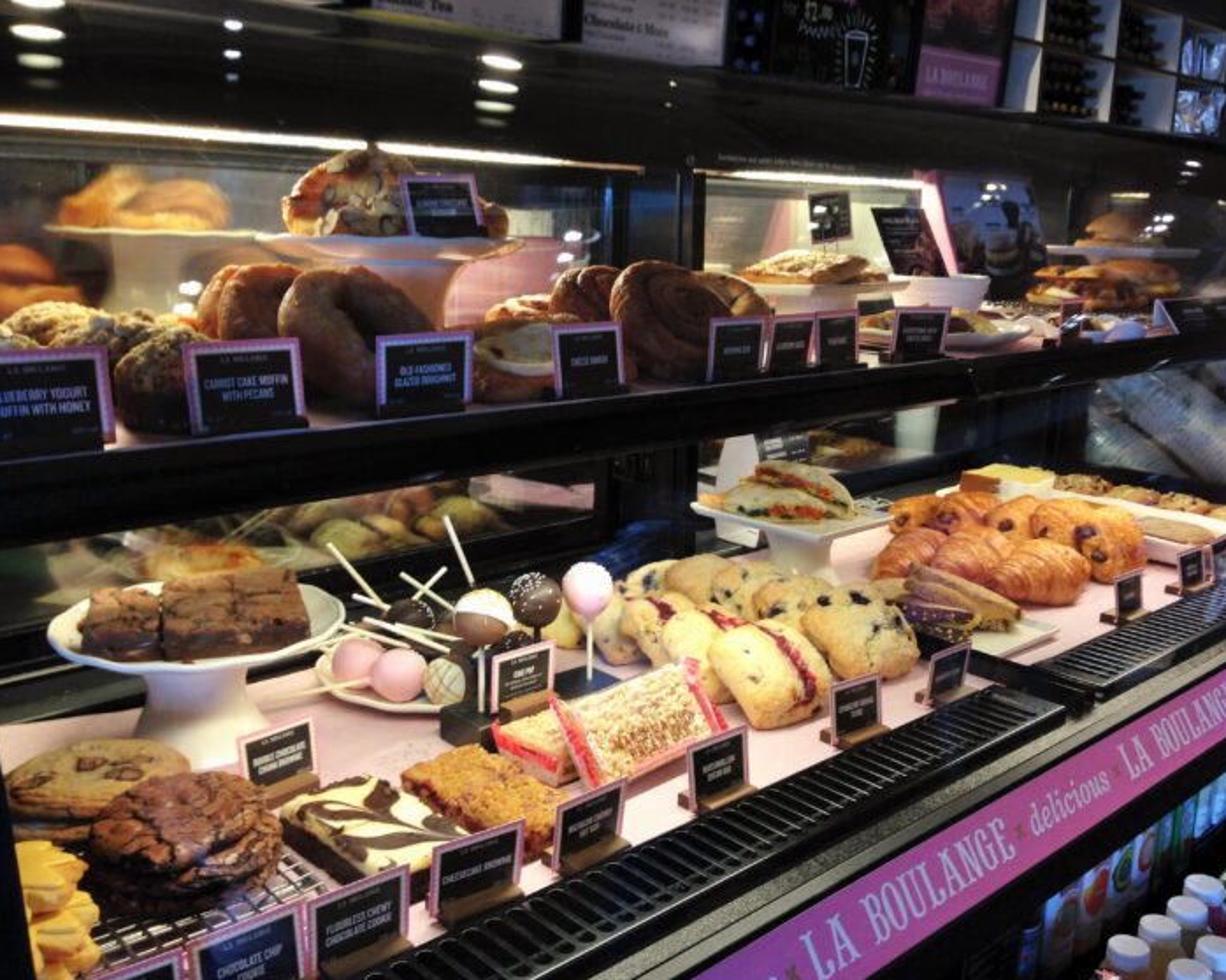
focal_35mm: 35
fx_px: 1270
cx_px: 660
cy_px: 498
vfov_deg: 42.2
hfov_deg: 51.5
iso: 50
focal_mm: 4.12
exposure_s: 1/20
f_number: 2.4
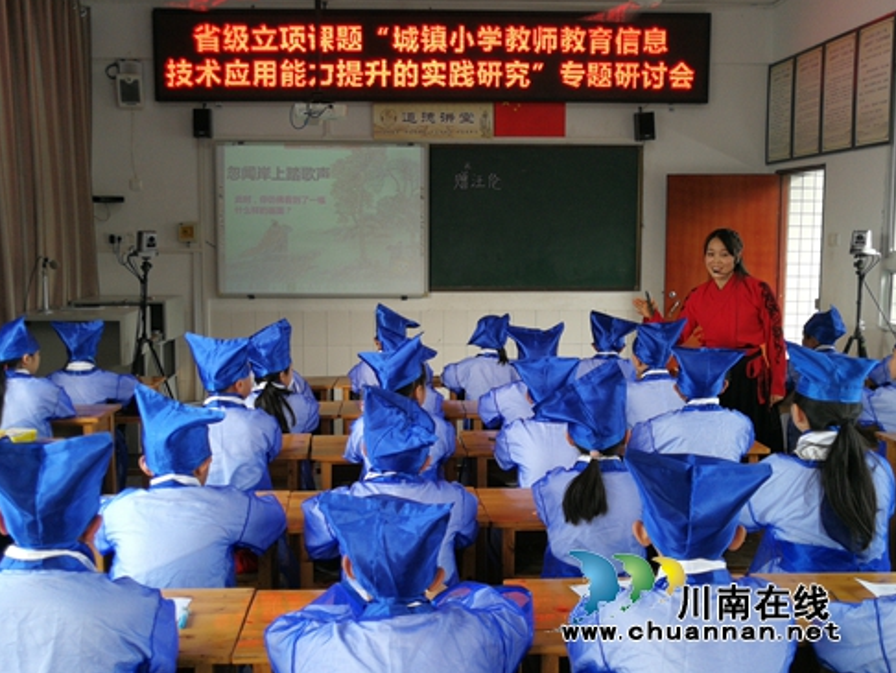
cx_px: 441
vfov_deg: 38.7
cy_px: 336
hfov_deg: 50.1
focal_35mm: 37
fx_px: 958
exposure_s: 1/60
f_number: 1.8
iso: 50
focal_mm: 3.95
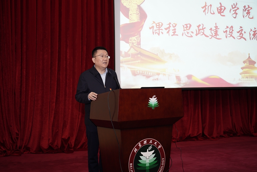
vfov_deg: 28.1
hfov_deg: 41.1
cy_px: 86
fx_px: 343
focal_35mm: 48
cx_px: 128
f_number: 4
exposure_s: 1/60
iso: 640
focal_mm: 48
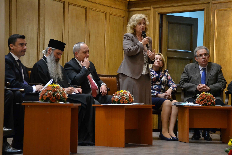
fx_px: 638
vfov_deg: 13.8
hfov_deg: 20.6
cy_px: 78
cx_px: 116
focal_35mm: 99
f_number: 5.6
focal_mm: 66
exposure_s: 1/50
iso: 3200
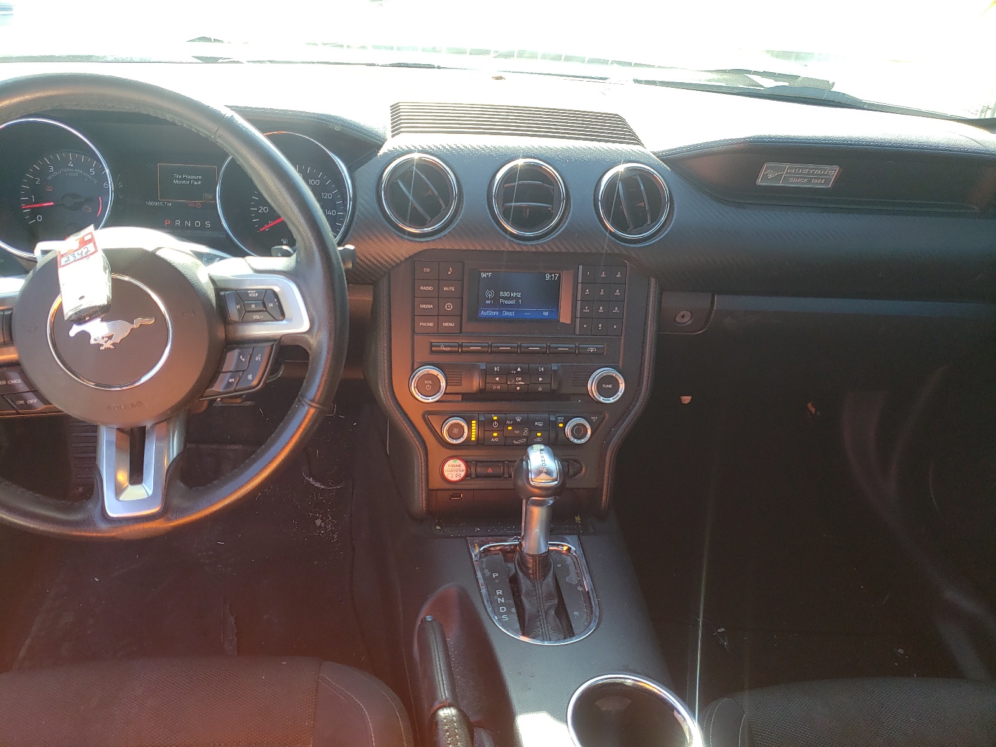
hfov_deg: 67.3
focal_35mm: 26
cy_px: 374
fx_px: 748
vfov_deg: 53.1
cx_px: 498
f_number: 1.5
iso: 50
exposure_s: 1/196
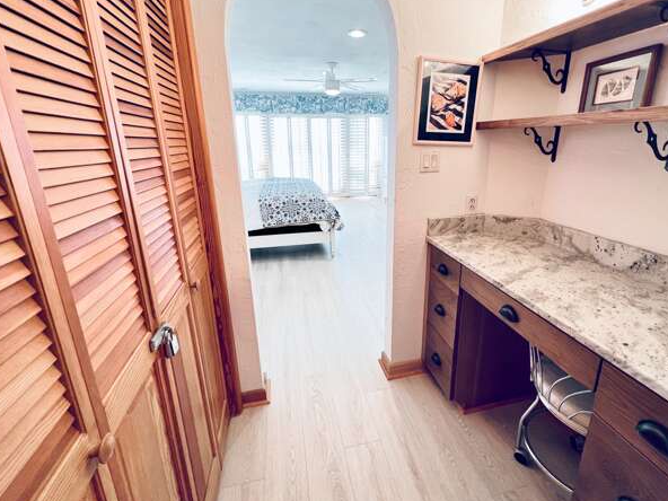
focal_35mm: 15
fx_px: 289
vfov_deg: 81.5
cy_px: 227
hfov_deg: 98.0
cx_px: 356
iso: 125
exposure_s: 1/60
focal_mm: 1.57
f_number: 1.8
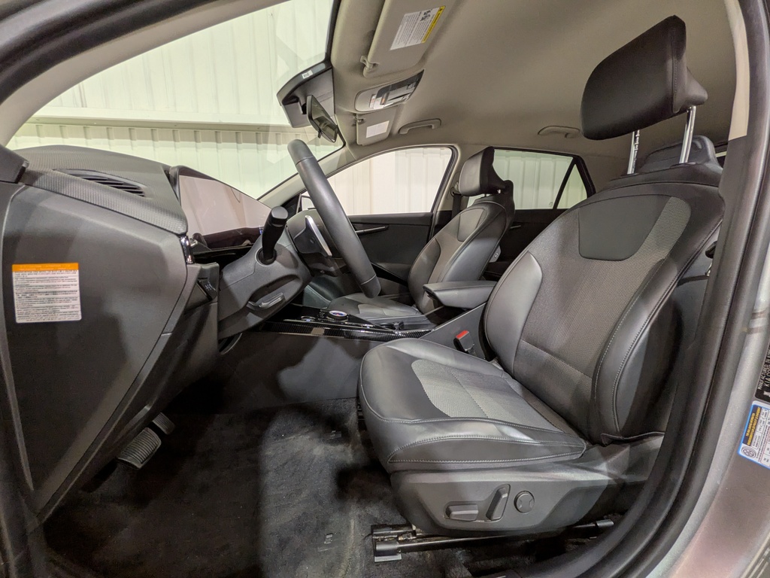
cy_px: 289
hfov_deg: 102.1
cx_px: 385
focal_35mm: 14
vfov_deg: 85.7
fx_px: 311
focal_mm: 1.83
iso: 111
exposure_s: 1/25
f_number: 2.2
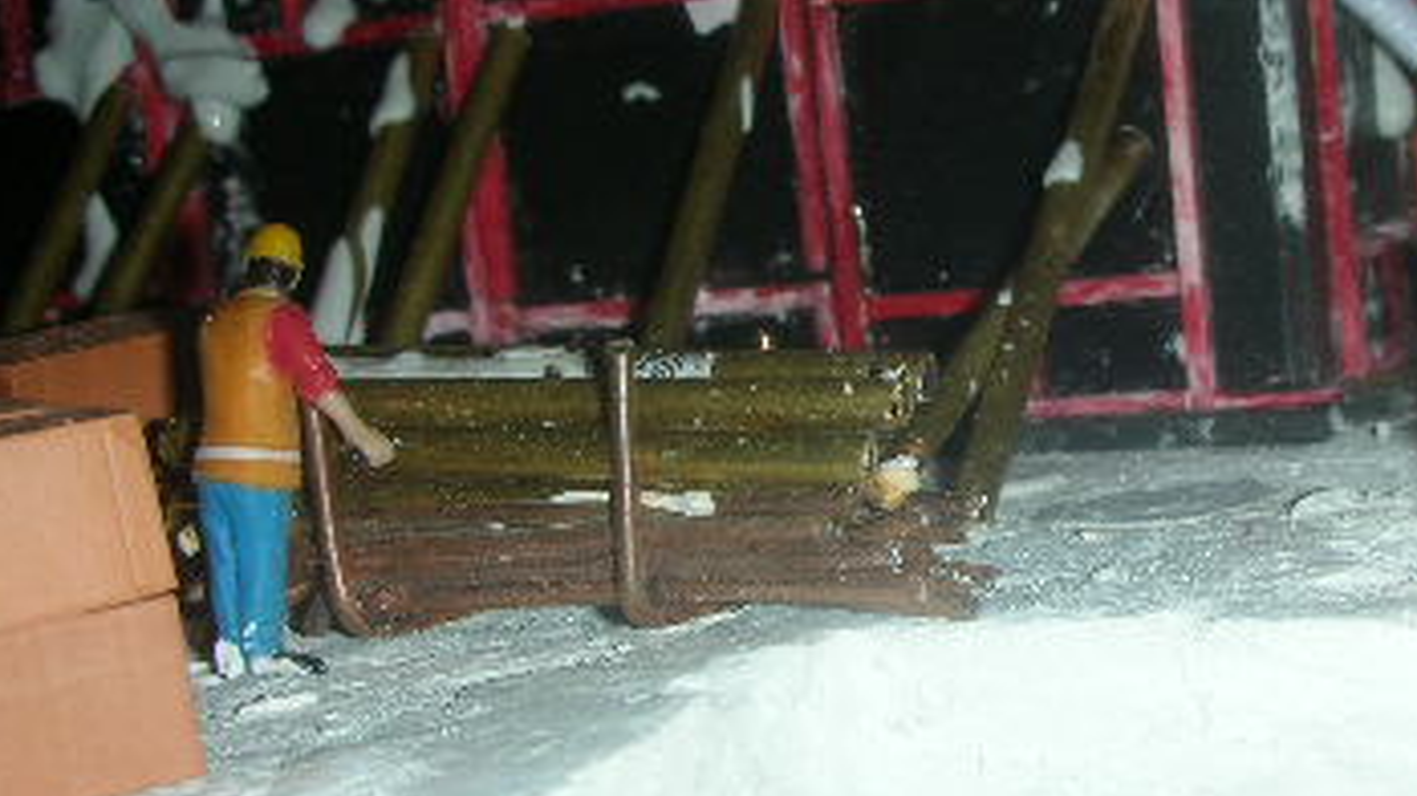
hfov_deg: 29.6
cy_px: 483
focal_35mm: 70
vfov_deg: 17.2
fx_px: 2629
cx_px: 1084
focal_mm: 5.8
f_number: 3
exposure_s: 1/60.1
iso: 50
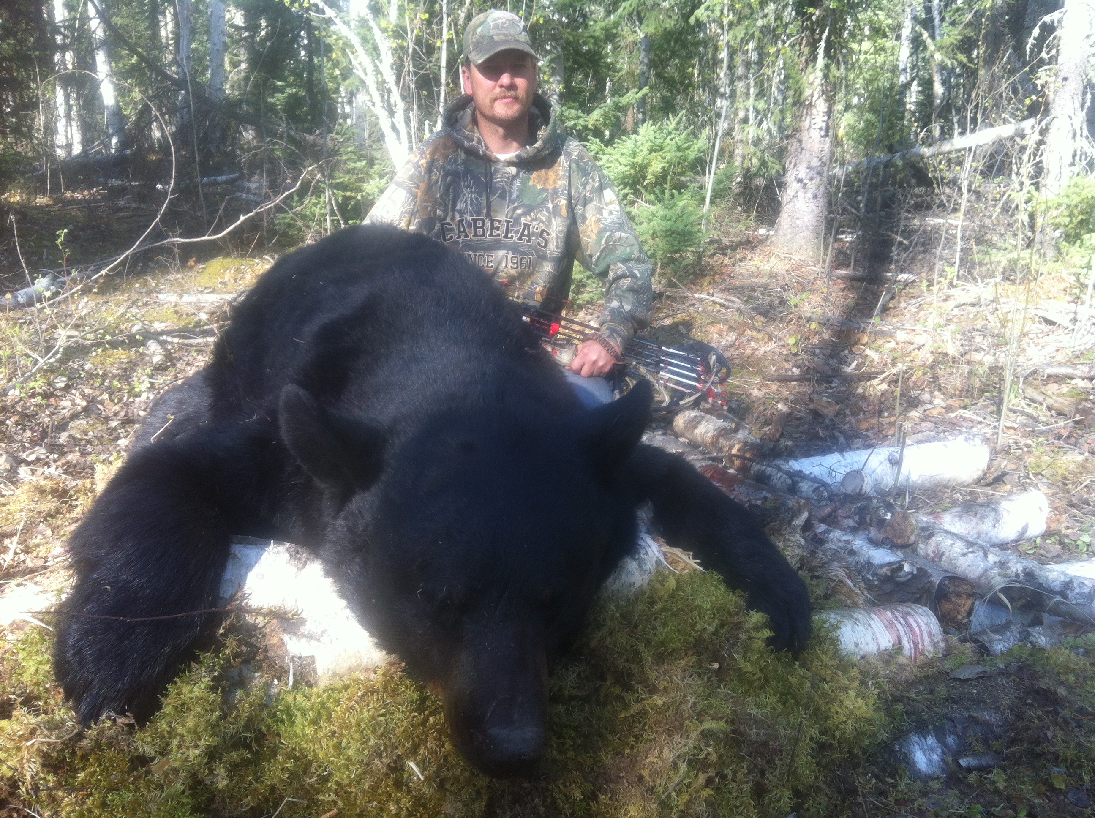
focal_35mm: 35
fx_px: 1106
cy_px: 409
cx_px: 548
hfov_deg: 52.7
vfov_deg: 40.6
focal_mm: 3.85
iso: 80
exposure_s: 1/123
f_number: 2.8
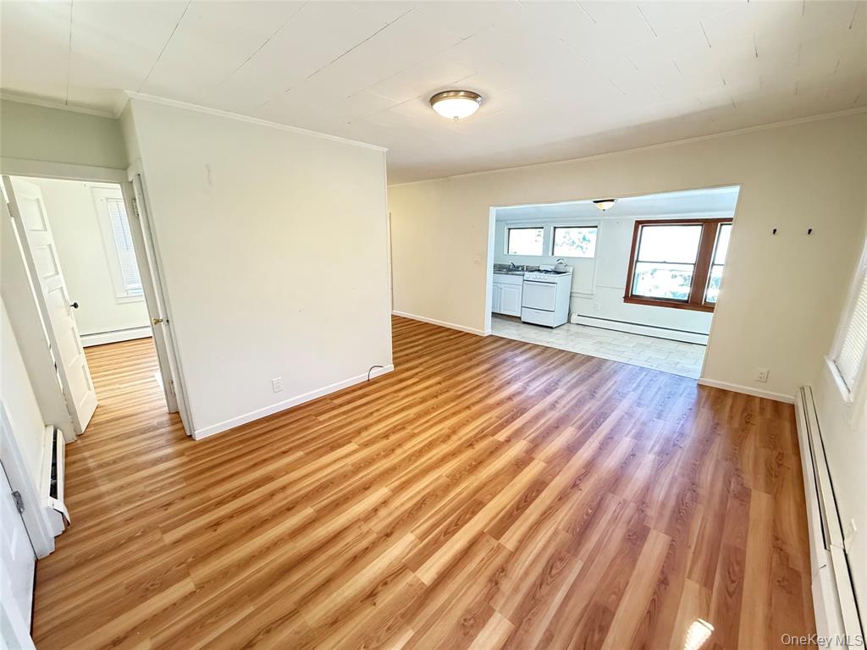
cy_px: 325
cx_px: 434
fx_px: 351
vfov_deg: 85.7
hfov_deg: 102.1
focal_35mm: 14
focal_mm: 2.22
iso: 640
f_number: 2.2
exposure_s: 1/60
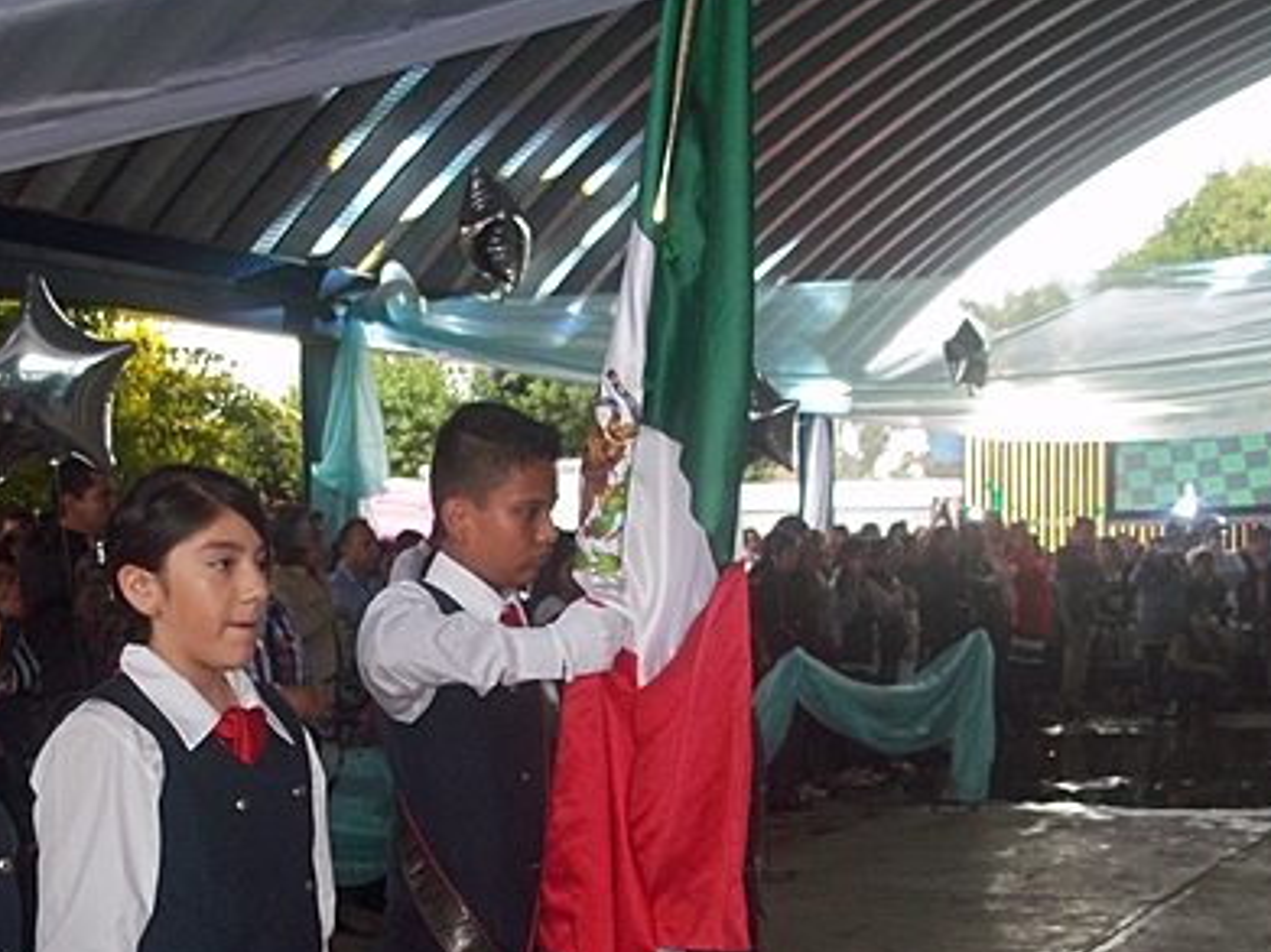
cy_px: 738
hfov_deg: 32.3
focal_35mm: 59
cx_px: 384
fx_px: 2166
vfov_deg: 24.5
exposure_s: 1/30
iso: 160
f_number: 3.1
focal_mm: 6.5
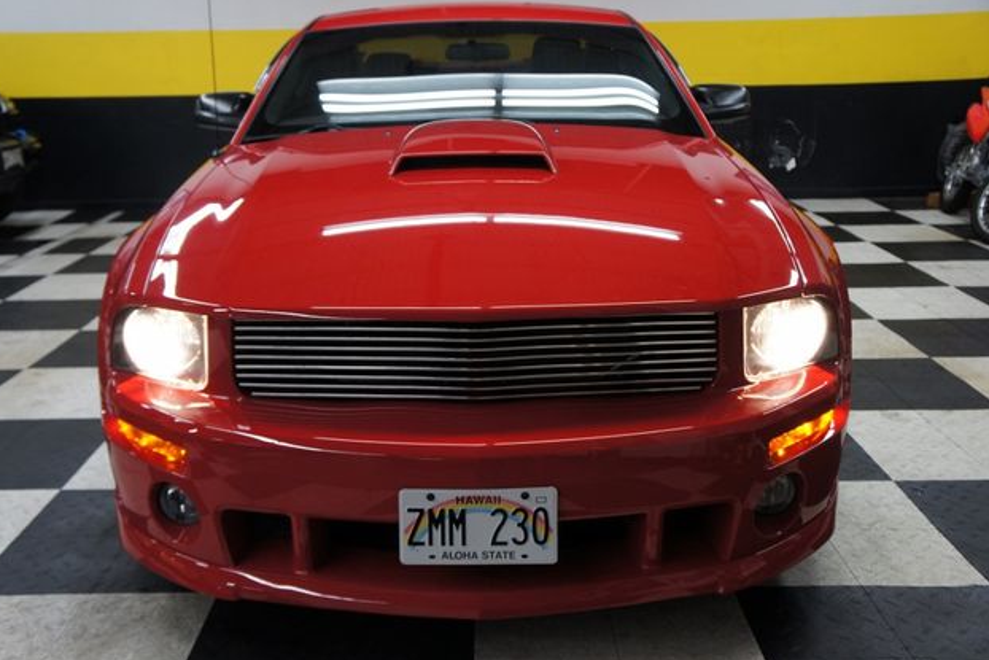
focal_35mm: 37
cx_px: 483
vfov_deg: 36.0
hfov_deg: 51.9
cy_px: 331
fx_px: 1017
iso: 320
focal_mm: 24
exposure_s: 1/40
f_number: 4
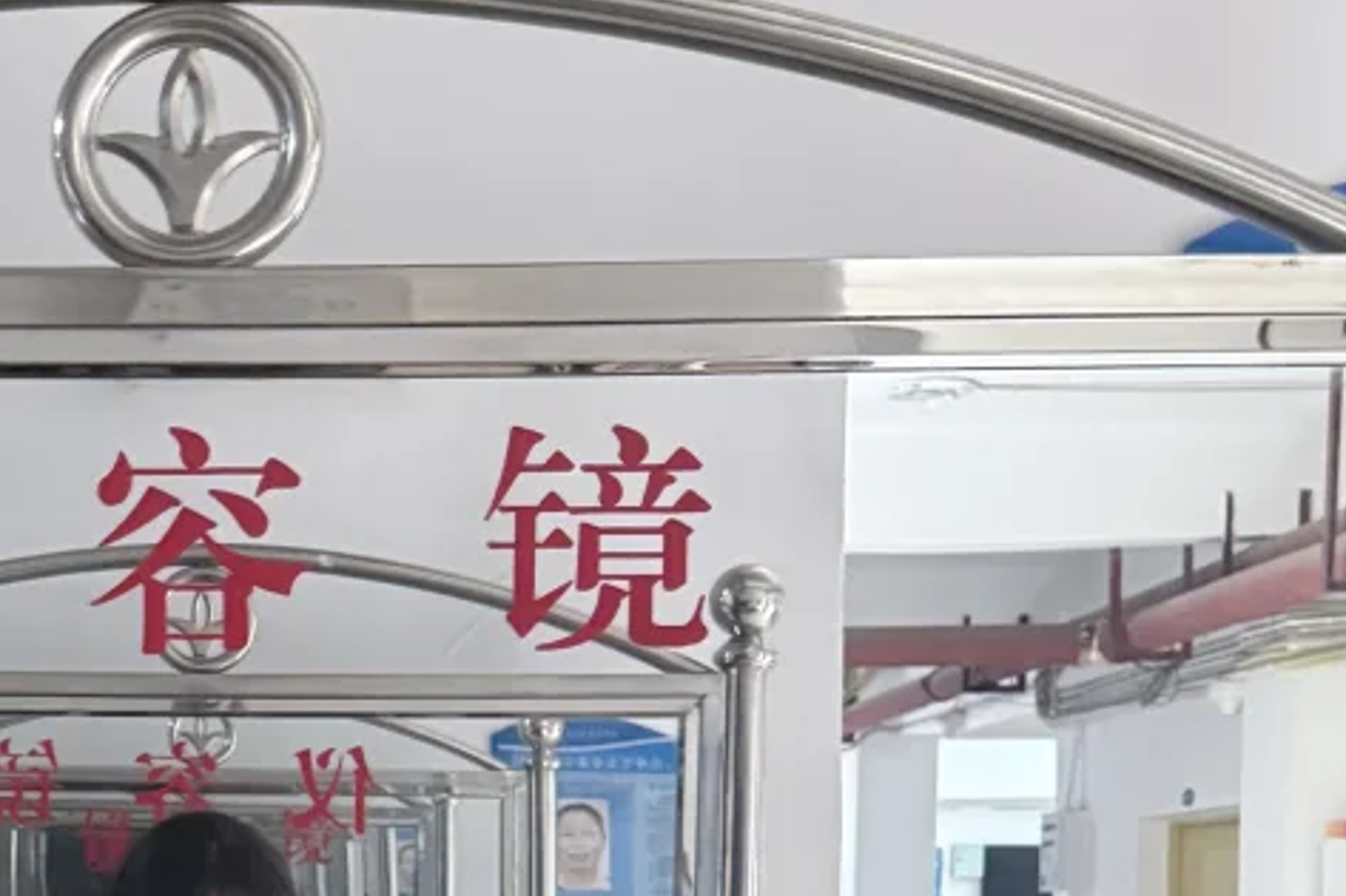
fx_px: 2840
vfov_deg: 17.2
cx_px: 114
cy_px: 1044
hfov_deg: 25.7
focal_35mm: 76
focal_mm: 6.76
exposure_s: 1/60
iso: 800
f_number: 1.78
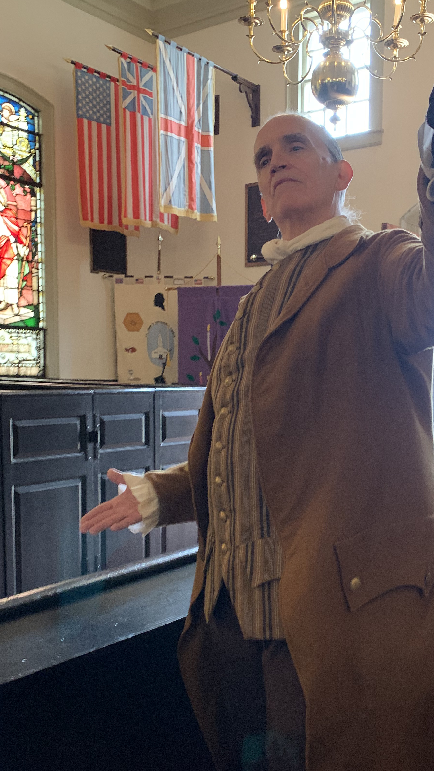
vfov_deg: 55.1
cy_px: 444
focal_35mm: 36
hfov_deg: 32.4
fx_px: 736
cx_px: 312
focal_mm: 4.25
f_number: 1.8
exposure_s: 1/30
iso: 400
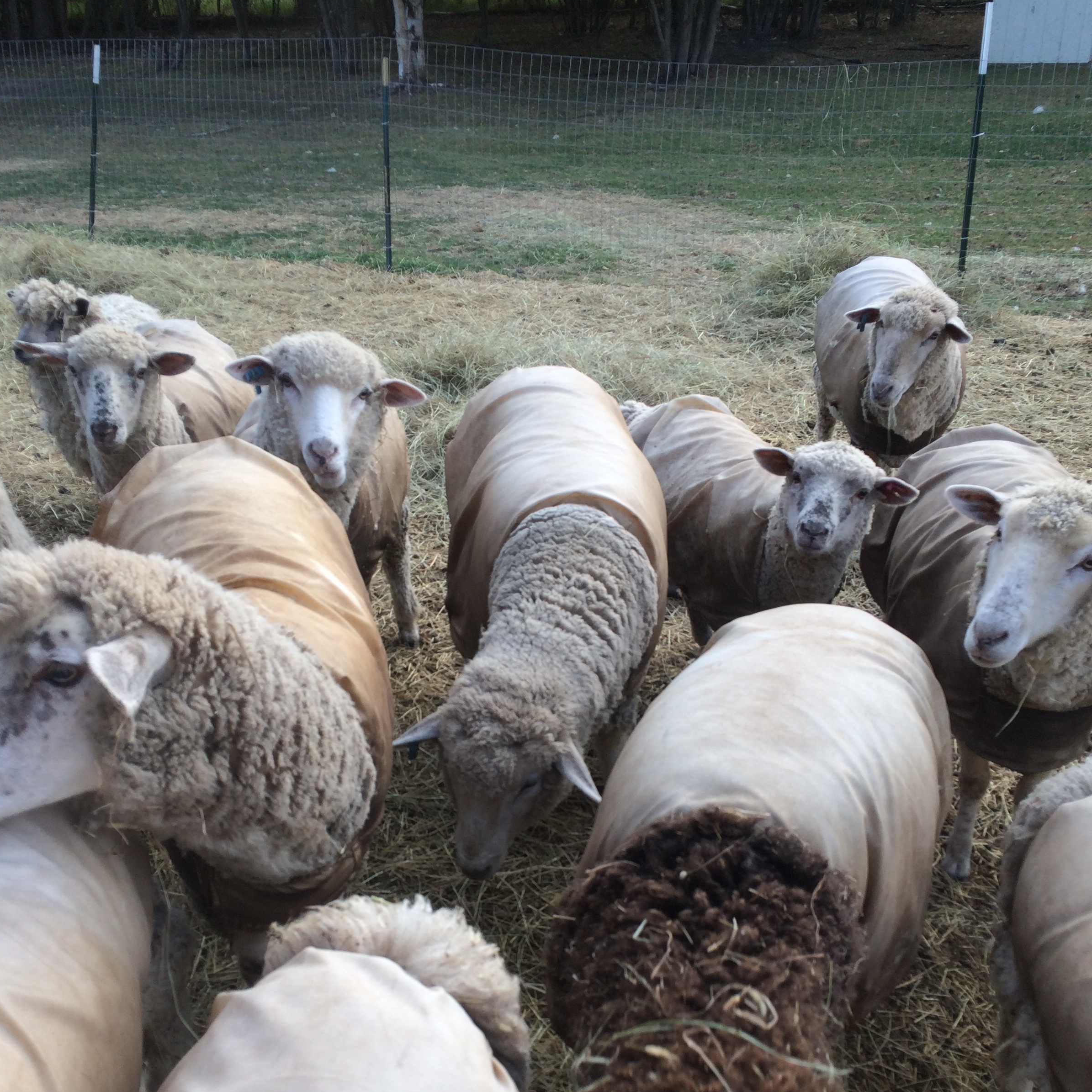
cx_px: 533
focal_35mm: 35
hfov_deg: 47.2
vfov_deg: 46.5
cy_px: 732
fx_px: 1249
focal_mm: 4.15
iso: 32
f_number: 2.2
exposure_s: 1/190
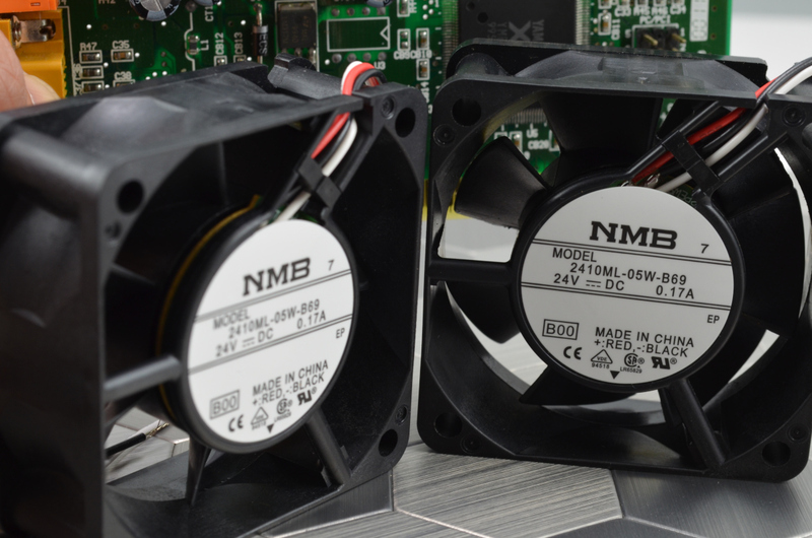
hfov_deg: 26.0
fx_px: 1756
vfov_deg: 17.4
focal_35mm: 78
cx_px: 406
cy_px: 269
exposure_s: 1/25
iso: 400
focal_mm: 52
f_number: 11
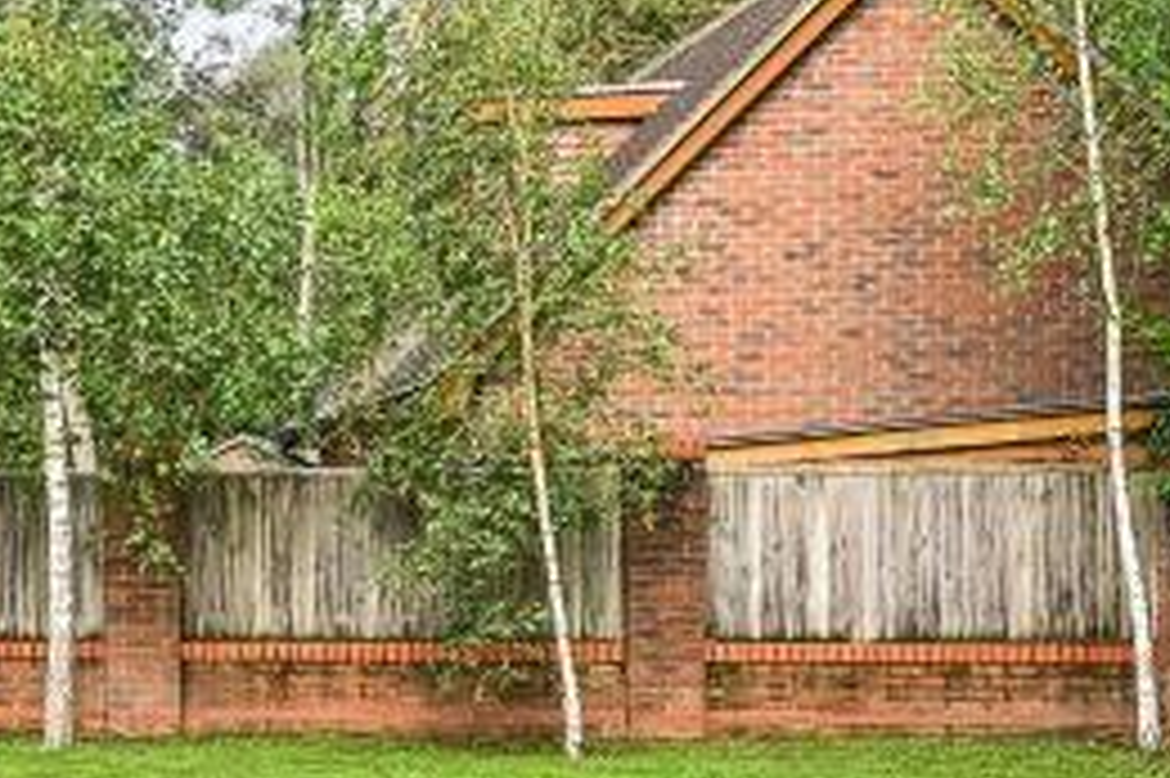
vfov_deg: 19.1
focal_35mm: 71
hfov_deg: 25.2
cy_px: 555
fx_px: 2306
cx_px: -279
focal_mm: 18
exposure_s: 1/60
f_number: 9
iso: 250
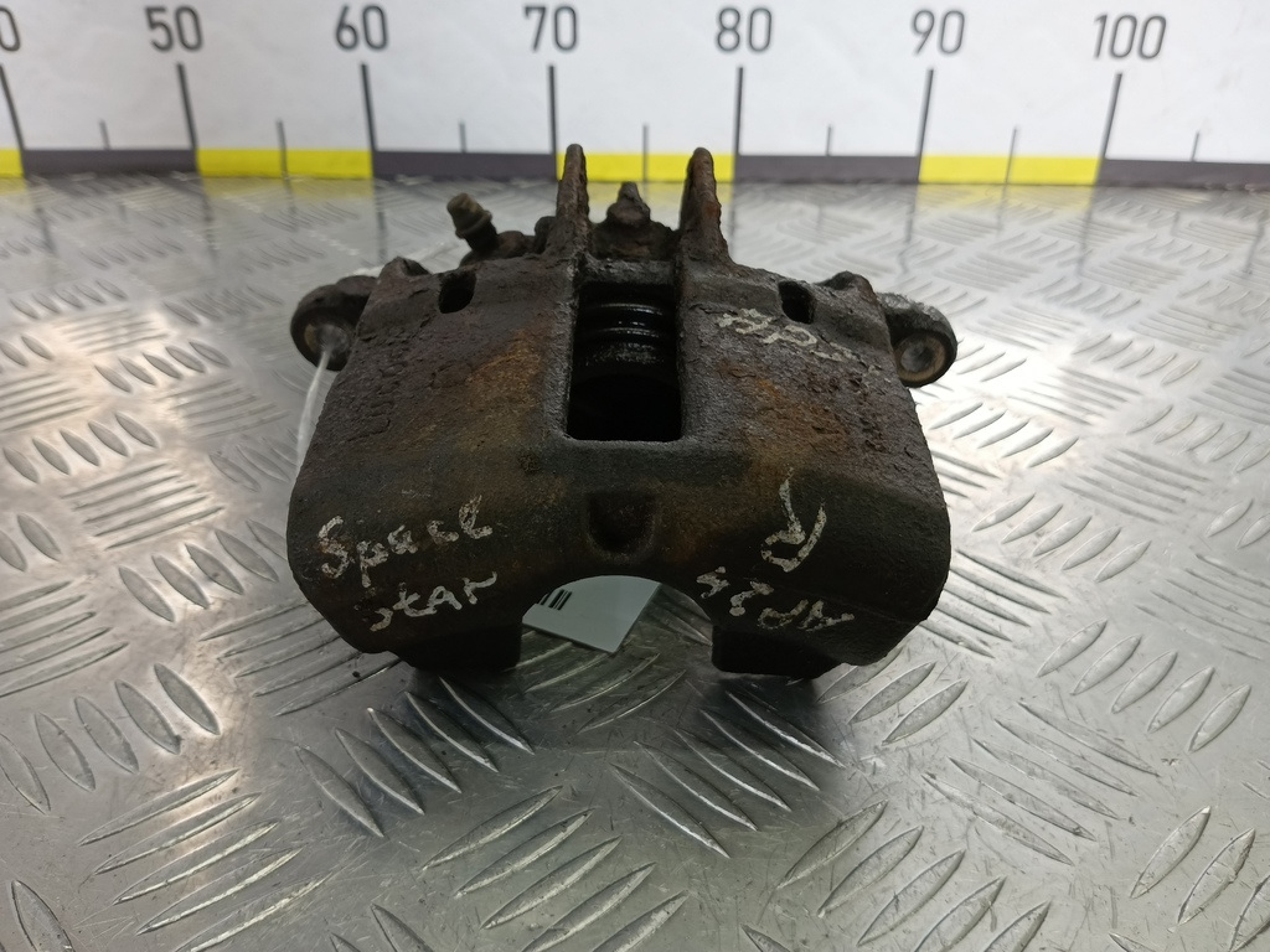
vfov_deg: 58.9
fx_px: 844
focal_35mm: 23
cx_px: 635
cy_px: 476
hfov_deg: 73.9
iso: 129
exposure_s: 1/100
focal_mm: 4.11
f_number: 1.6
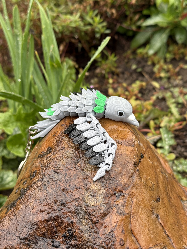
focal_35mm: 48
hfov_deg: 30.3
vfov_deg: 39.7
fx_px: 346
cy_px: 124
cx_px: 94
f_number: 1.78
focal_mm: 6.76
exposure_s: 1/337
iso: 64
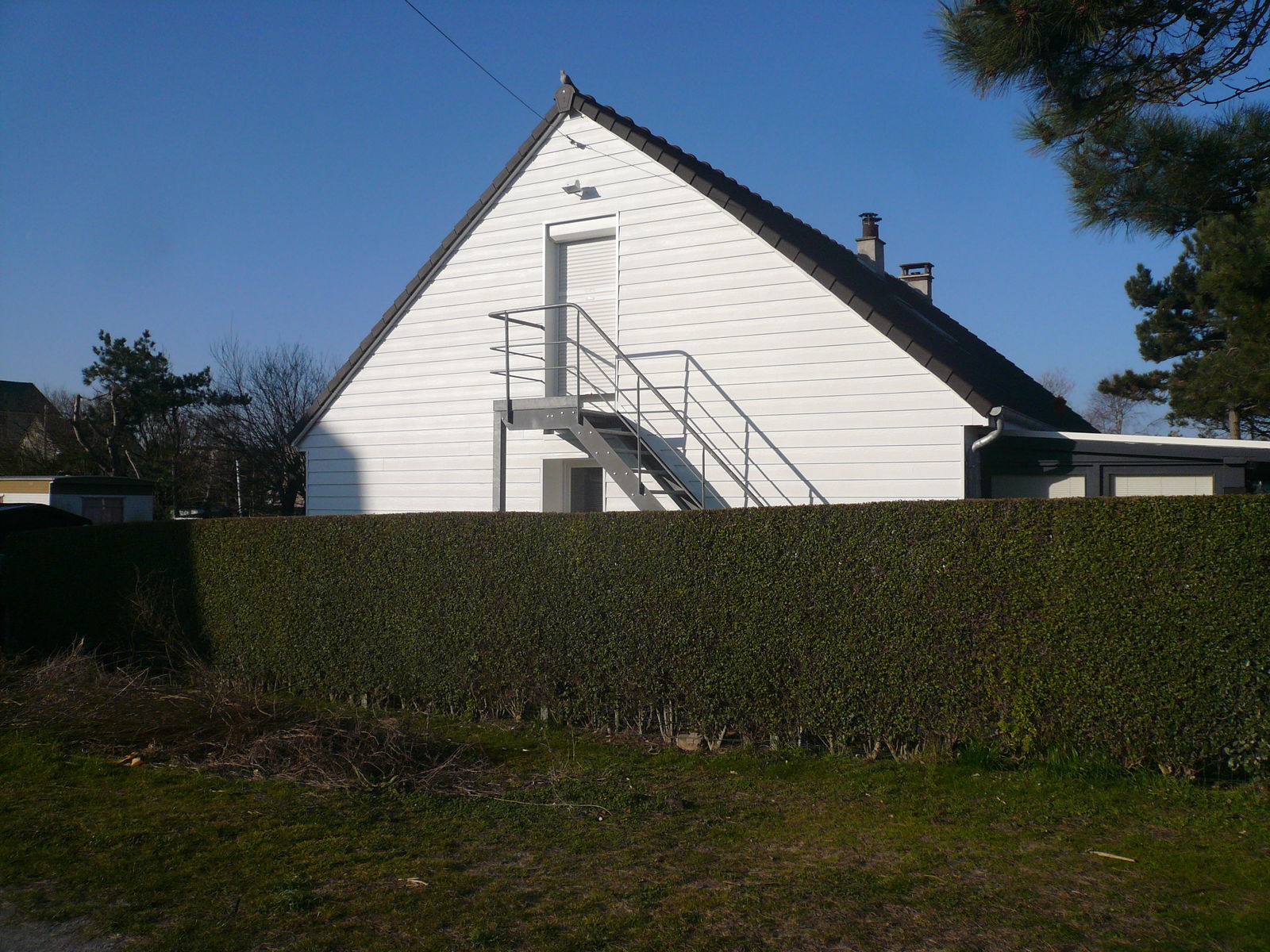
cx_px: 635
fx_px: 1027
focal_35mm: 28
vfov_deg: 49.7
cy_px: 476
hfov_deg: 63.4
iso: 100
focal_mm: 4.6
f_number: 8
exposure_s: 1/400
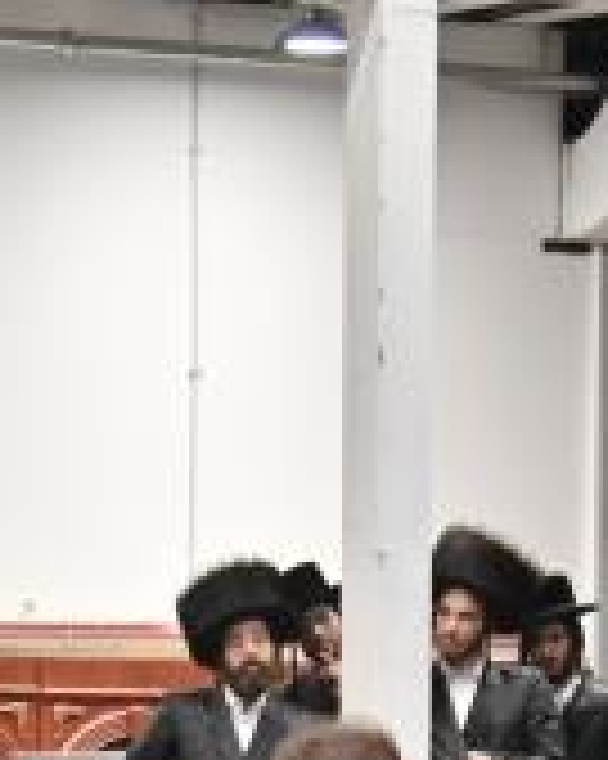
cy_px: 996
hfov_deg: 5.4
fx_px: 6394
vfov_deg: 6.8
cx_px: -162
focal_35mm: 284
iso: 500
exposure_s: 1/250
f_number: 4
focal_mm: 50
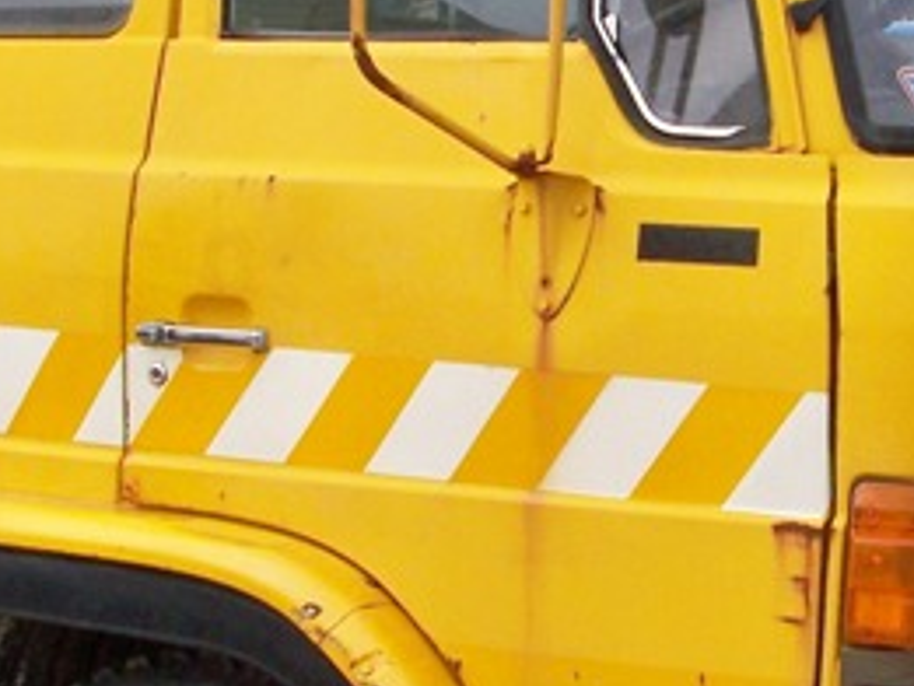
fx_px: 2668
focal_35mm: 101
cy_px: 350
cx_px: 434
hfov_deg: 19.4
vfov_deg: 14.7
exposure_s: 1/1250
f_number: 4
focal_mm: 5.85
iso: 160
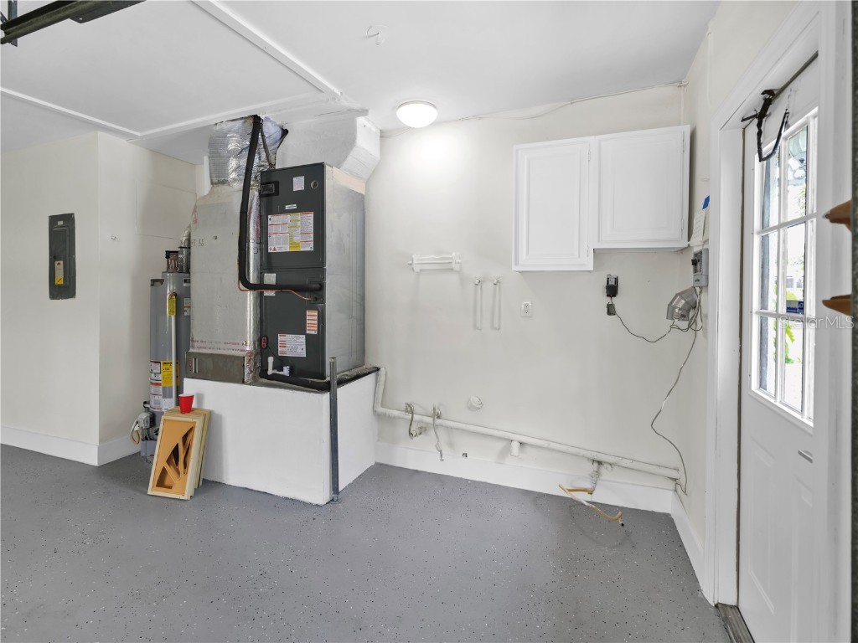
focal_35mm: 16
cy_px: 322
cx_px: 429
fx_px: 397
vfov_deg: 78.1
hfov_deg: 94.5
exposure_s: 1/60
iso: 320
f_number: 4
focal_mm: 20
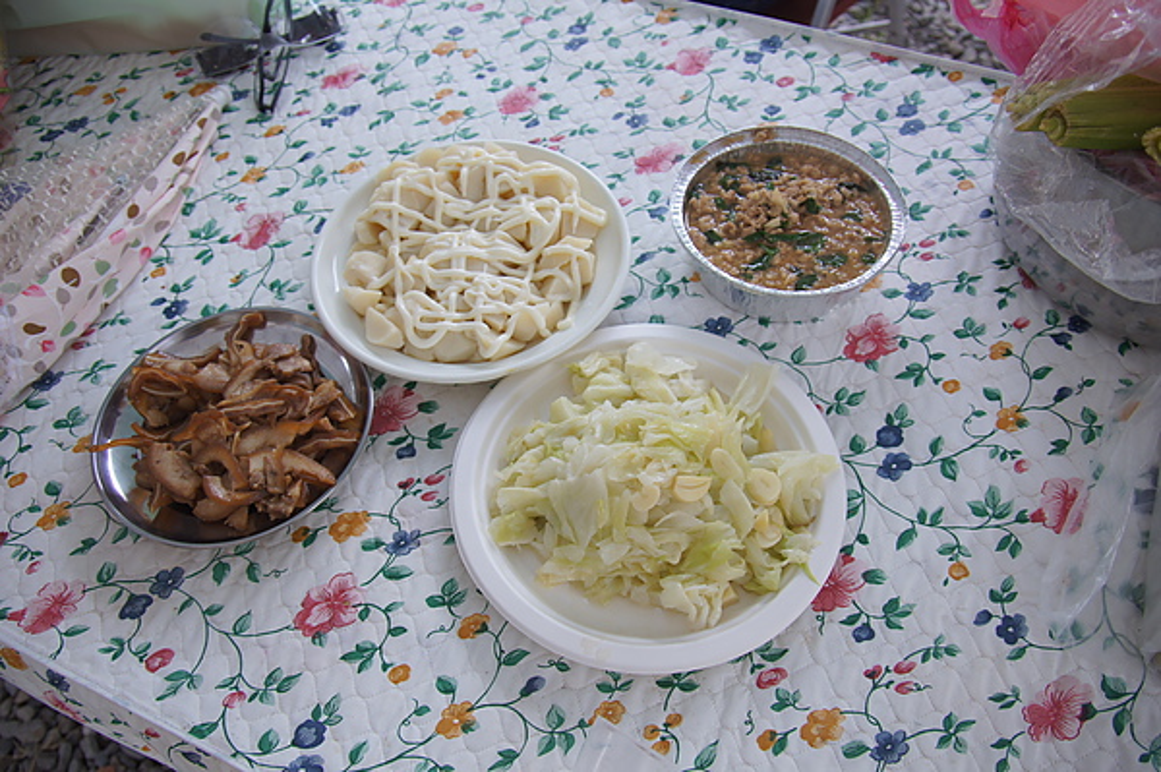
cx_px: 580
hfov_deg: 62.0
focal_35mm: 30
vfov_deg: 43.5
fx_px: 967
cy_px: 386
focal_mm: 20
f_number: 4.5
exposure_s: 1/50
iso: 100
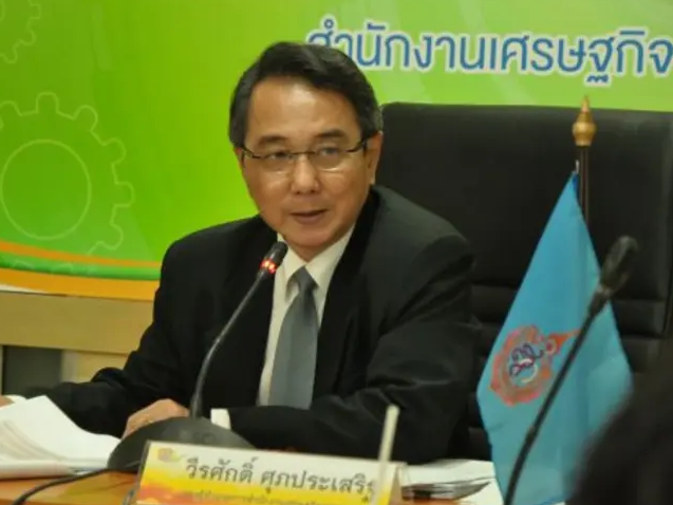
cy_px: 269
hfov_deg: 11.4
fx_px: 3364
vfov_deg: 8.6
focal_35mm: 173
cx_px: 316
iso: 2500
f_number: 5.6
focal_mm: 98
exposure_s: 1/25
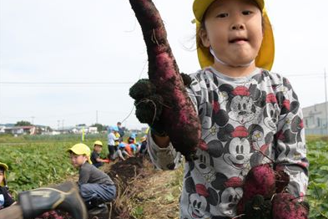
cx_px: 204
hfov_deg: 46.0
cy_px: 89
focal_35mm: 42
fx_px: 383
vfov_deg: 31.8
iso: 100
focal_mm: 22
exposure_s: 1/200
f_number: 7.1
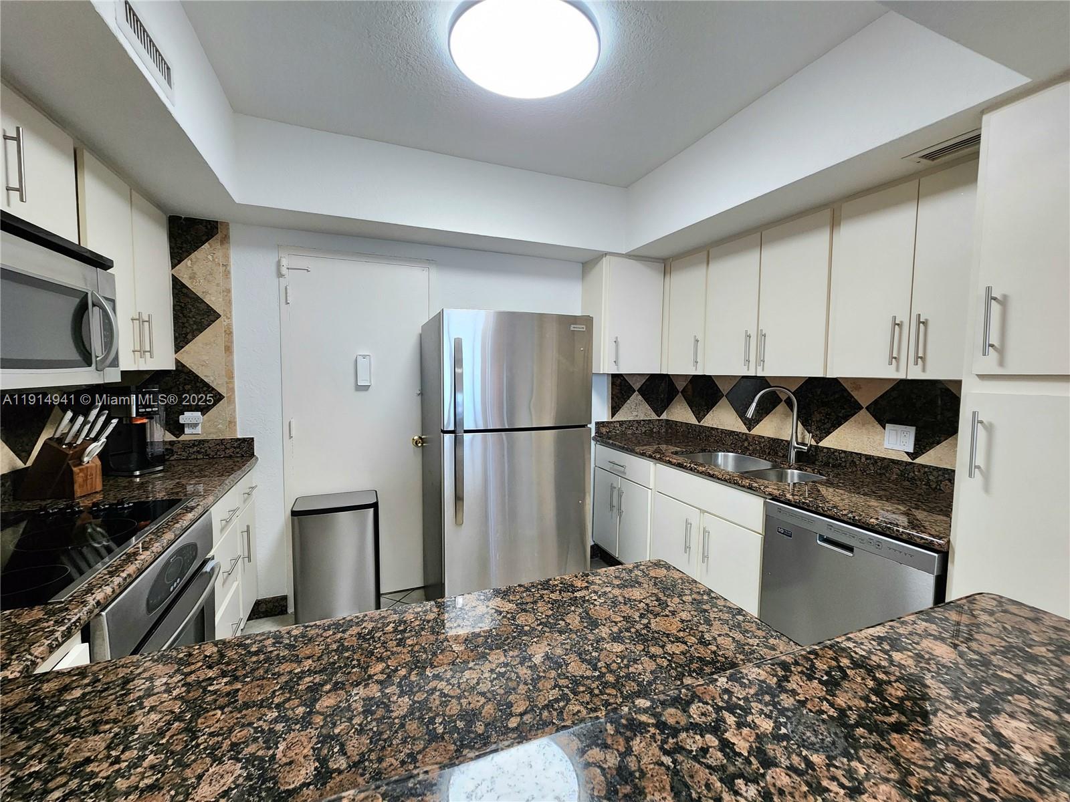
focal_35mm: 13
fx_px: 402
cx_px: 535
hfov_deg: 106.2
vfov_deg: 89.9
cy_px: 401
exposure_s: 1/60.2
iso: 250
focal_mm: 2.2
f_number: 2.2
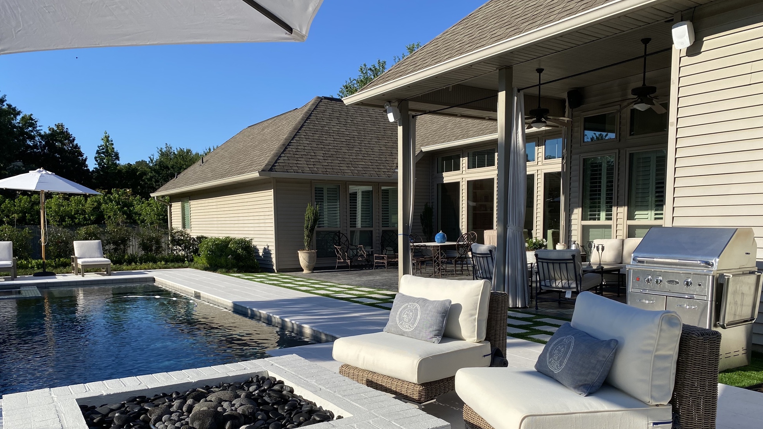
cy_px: 290
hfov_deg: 66.1
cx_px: 382
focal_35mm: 29
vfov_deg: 39.6
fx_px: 587
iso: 32
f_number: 1.8
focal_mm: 4.25
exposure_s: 1/2890
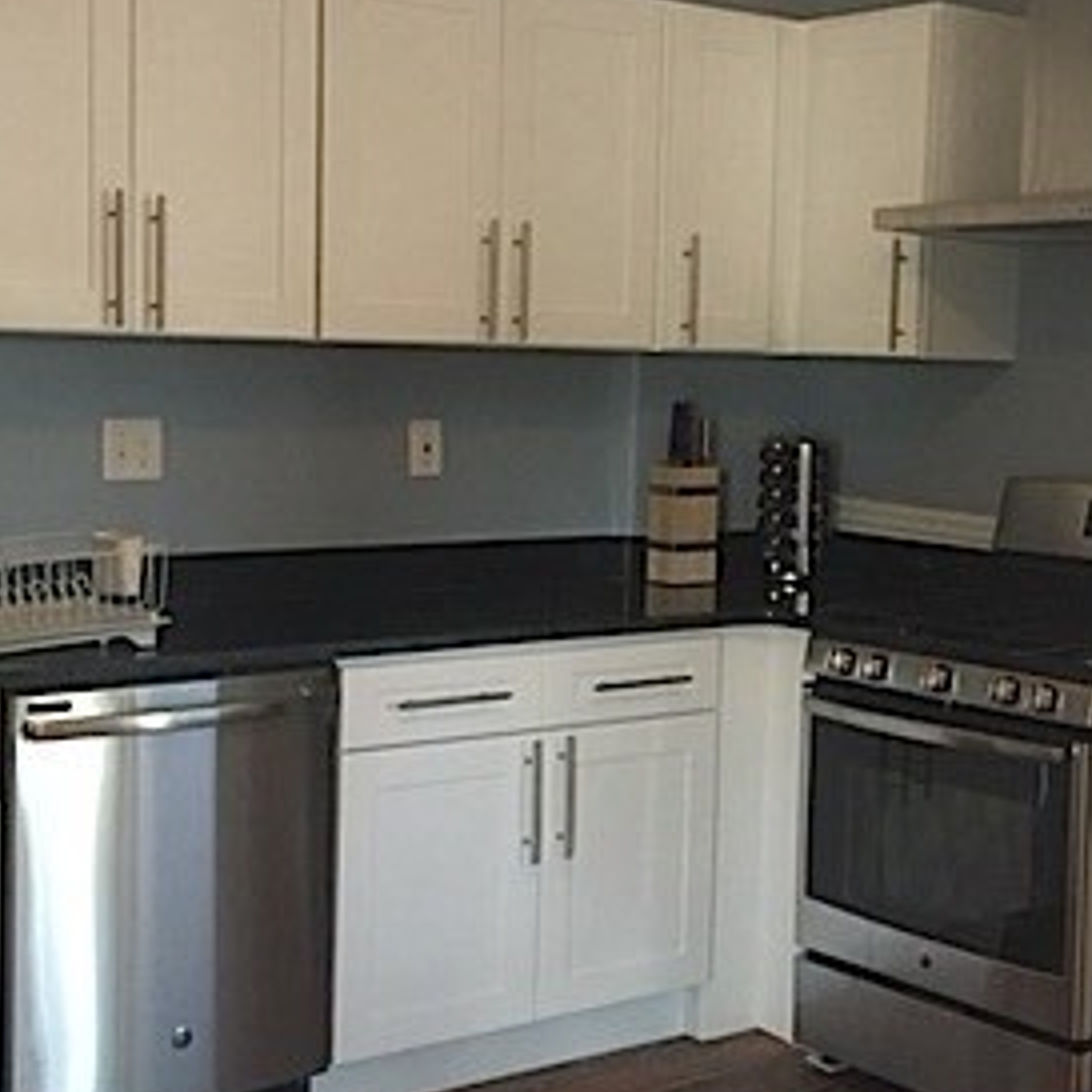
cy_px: 512
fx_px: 2141
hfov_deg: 28.5
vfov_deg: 28.6
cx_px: 700
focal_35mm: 60
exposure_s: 1/30
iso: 200
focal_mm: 4.15
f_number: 2.2
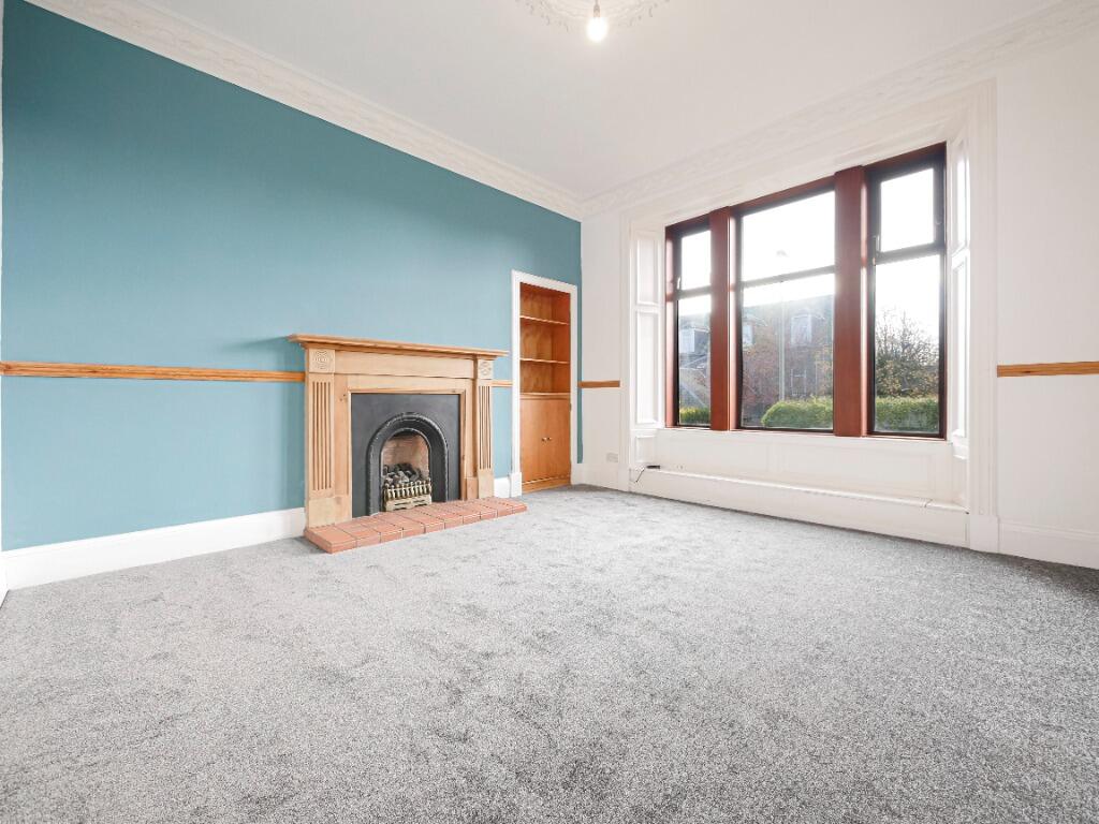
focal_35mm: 14
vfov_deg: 85.7
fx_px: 444
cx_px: 550
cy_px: 412
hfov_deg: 102.1
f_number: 4
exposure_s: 1/60
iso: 1000
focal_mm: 7
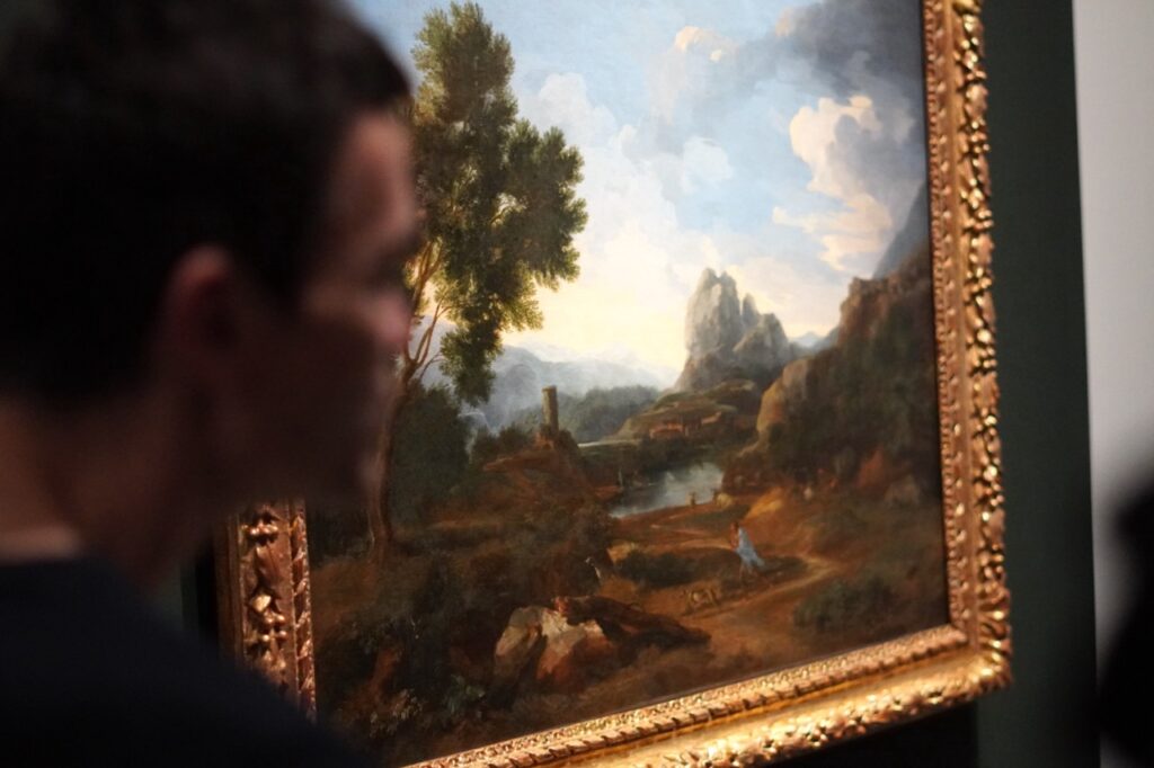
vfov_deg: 18.2
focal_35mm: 75
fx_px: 2403
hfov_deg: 27.0
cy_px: 384
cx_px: 577
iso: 5000
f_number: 2
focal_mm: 50
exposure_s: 1/160
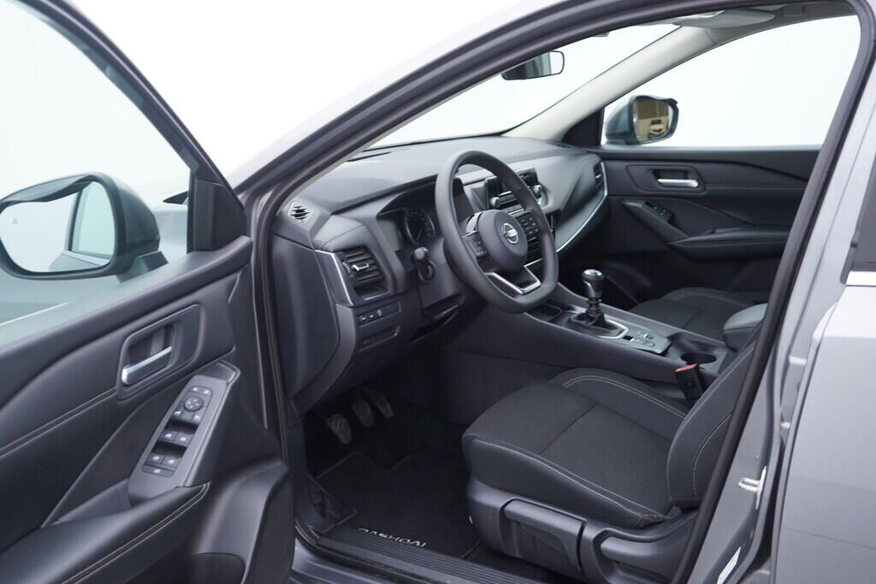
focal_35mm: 36
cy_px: 292
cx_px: 438
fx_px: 876
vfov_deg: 36.9
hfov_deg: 53.1
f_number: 2.8
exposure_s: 1/40
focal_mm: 24
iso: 125
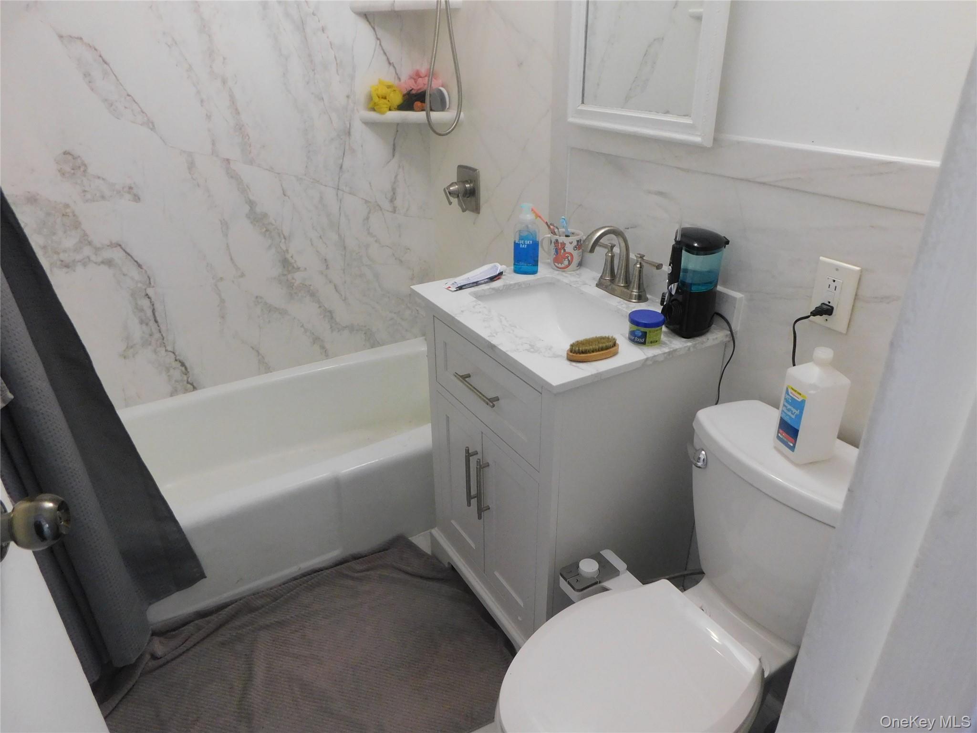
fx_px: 649
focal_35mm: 23
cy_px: 366
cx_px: 488
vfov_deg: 58.9
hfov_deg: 73.9
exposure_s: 1/20
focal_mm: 4
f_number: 3
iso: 400
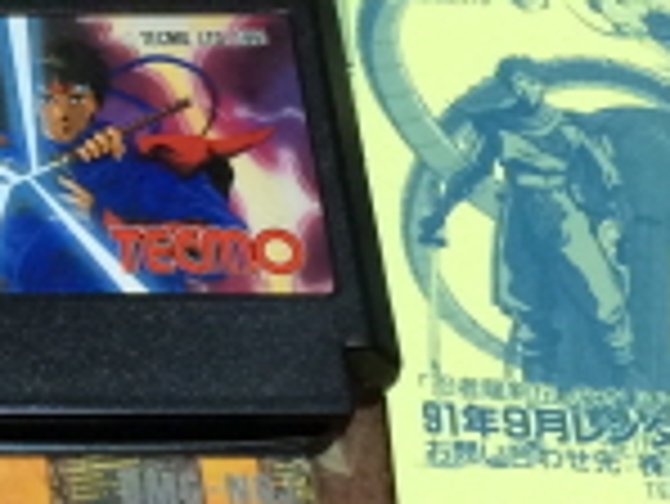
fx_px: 3119
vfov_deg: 9.2
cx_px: -589
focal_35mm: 161
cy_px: 54
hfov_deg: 11.3
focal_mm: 4.12
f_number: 2.2
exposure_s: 1/30
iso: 125
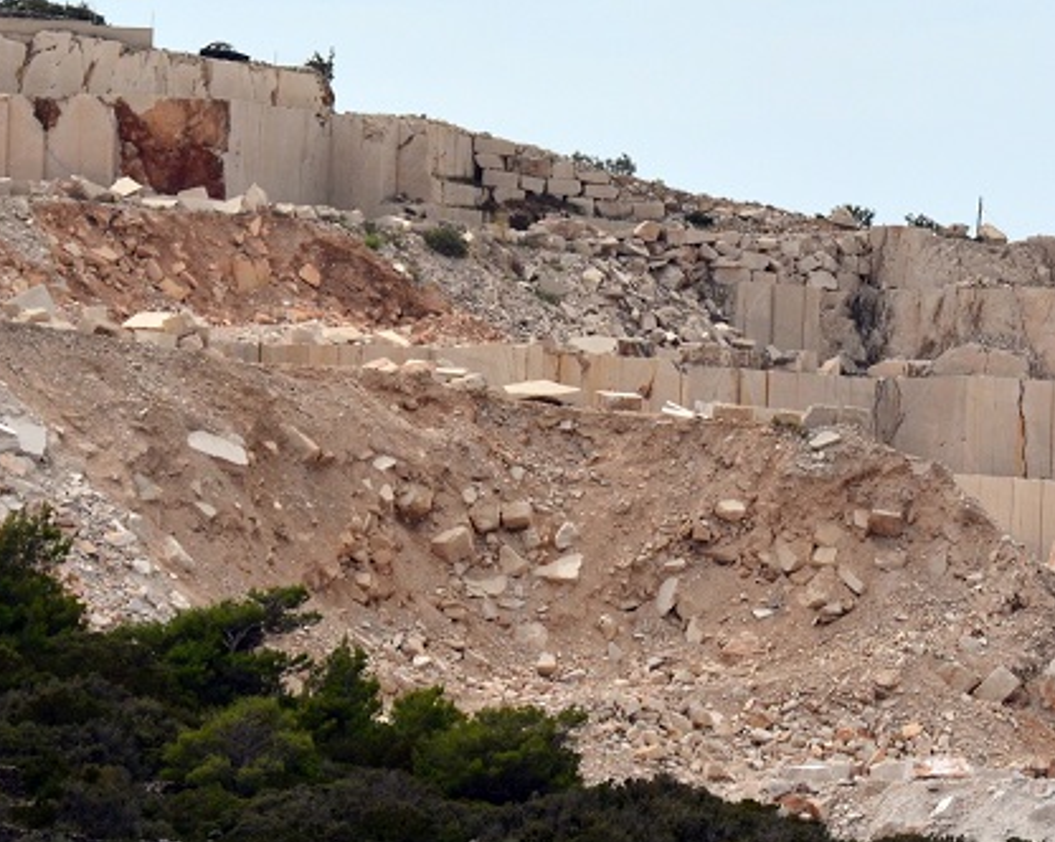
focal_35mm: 490
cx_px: 578
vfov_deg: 3.2
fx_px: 15289
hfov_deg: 4.0
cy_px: 309
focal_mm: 145
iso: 560
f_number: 4.8
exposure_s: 1/8000
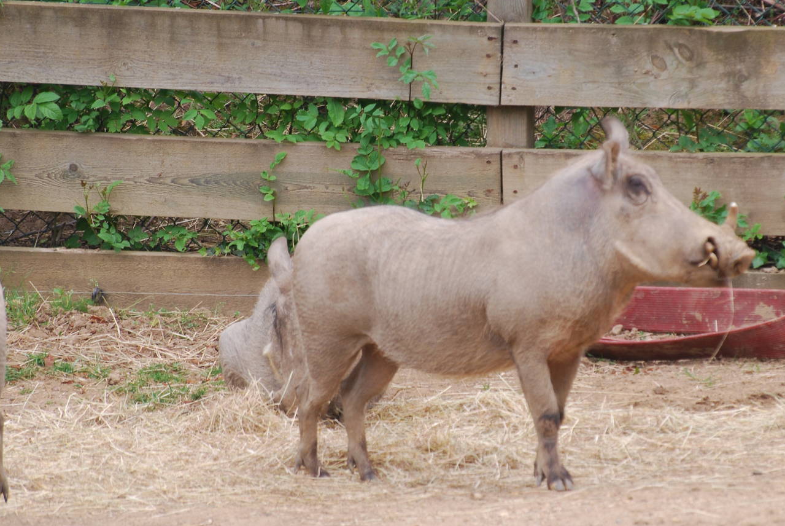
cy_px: 246
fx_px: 12290
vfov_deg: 2.4
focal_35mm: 563
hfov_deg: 3.7
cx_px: 466
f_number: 8
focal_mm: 300
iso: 200
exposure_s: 1/125
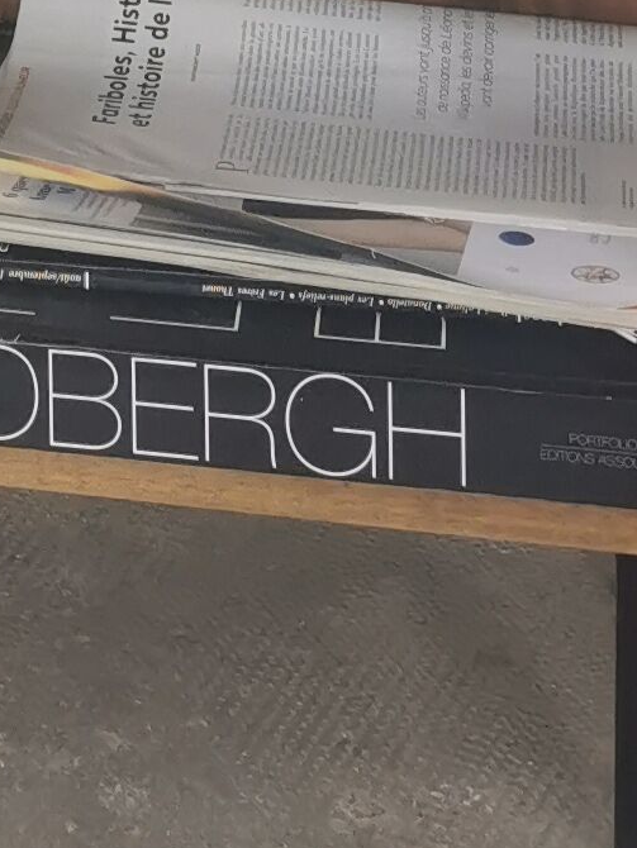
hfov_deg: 9.8
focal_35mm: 147
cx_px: -305
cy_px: -1220
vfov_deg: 11.1
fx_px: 3604
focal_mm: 5.56
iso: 50
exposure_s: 1/116
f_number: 1.6
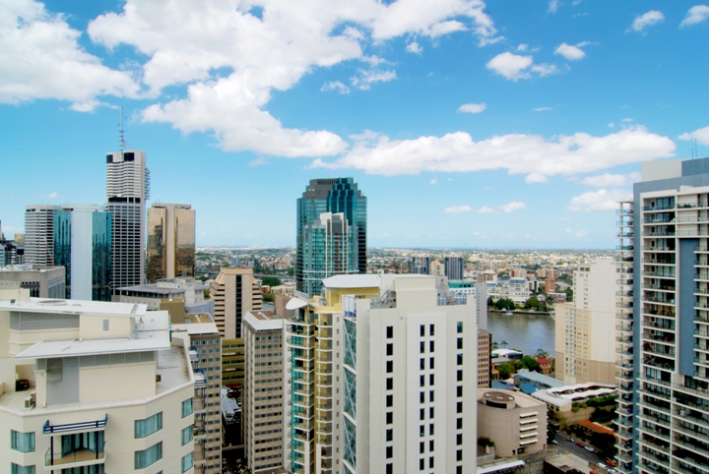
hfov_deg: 83.6
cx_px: 318
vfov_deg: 62.0
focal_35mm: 20
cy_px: 260
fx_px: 394
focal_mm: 12
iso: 250
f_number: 22
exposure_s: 1/60
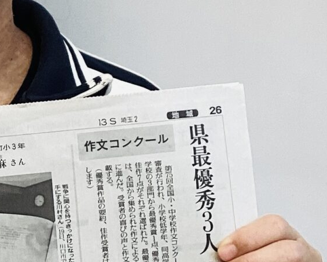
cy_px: 154
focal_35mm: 137
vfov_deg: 11.3
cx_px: -82
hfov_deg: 13.6
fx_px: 1326
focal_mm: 3.3
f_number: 2.4
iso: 80
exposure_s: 1/50
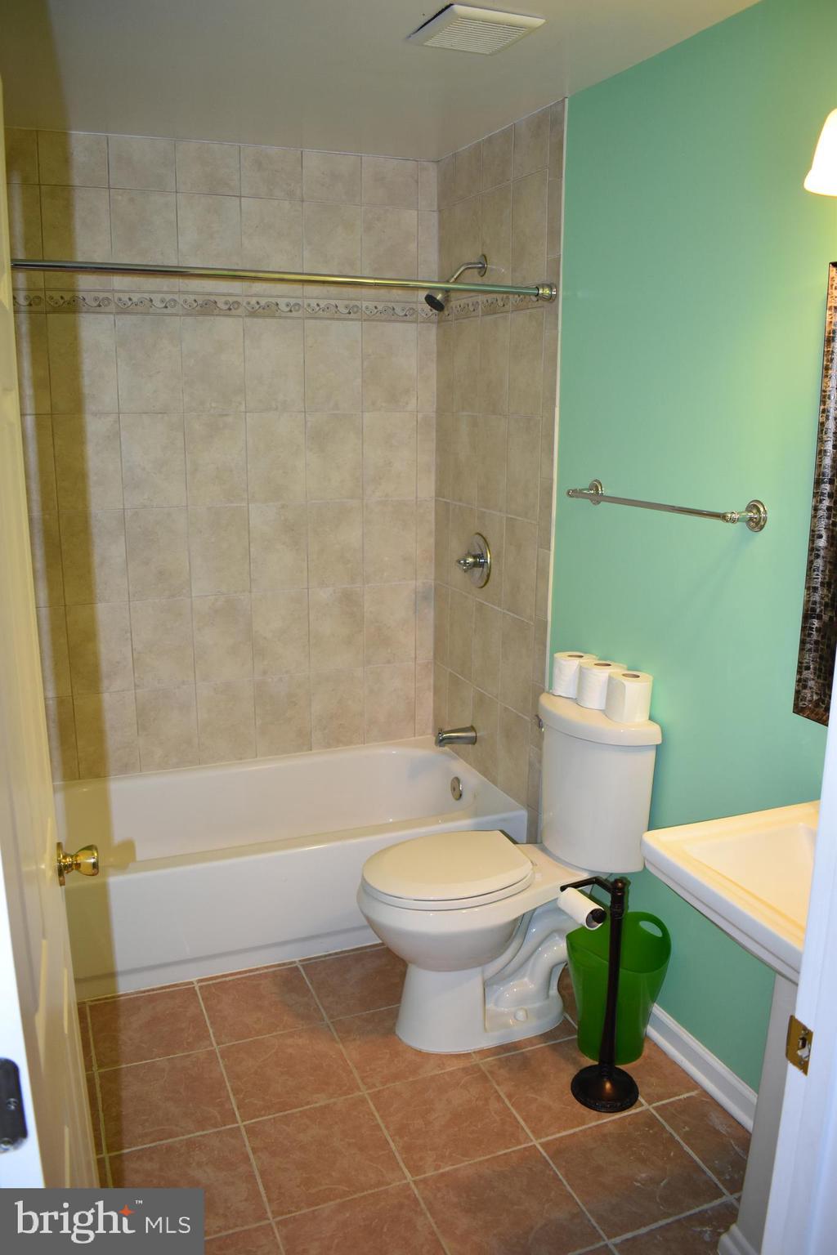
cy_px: 628
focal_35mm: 27
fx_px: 942
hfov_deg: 47.9
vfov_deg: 67.4
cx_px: 418
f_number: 4.5
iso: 800
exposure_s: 1/80
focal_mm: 18
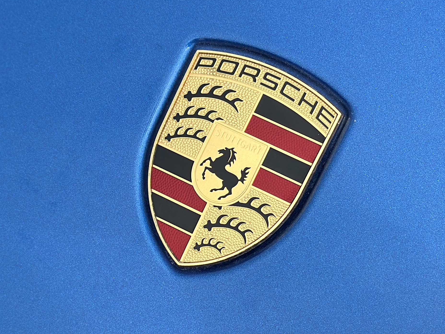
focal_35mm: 49
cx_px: 223
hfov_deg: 38.9
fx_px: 630
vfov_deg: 29.7
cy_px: 164
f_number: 1.78
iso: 100
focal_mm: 6.86
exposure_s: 1/4184
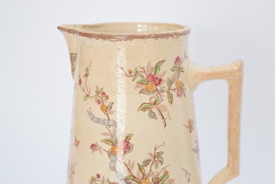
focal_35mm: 82
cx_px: 138
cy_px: 92
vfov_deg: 16.6
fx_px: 630
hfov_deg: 24.6
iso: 1600
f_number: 5.6
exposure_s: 1/125
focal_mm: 55
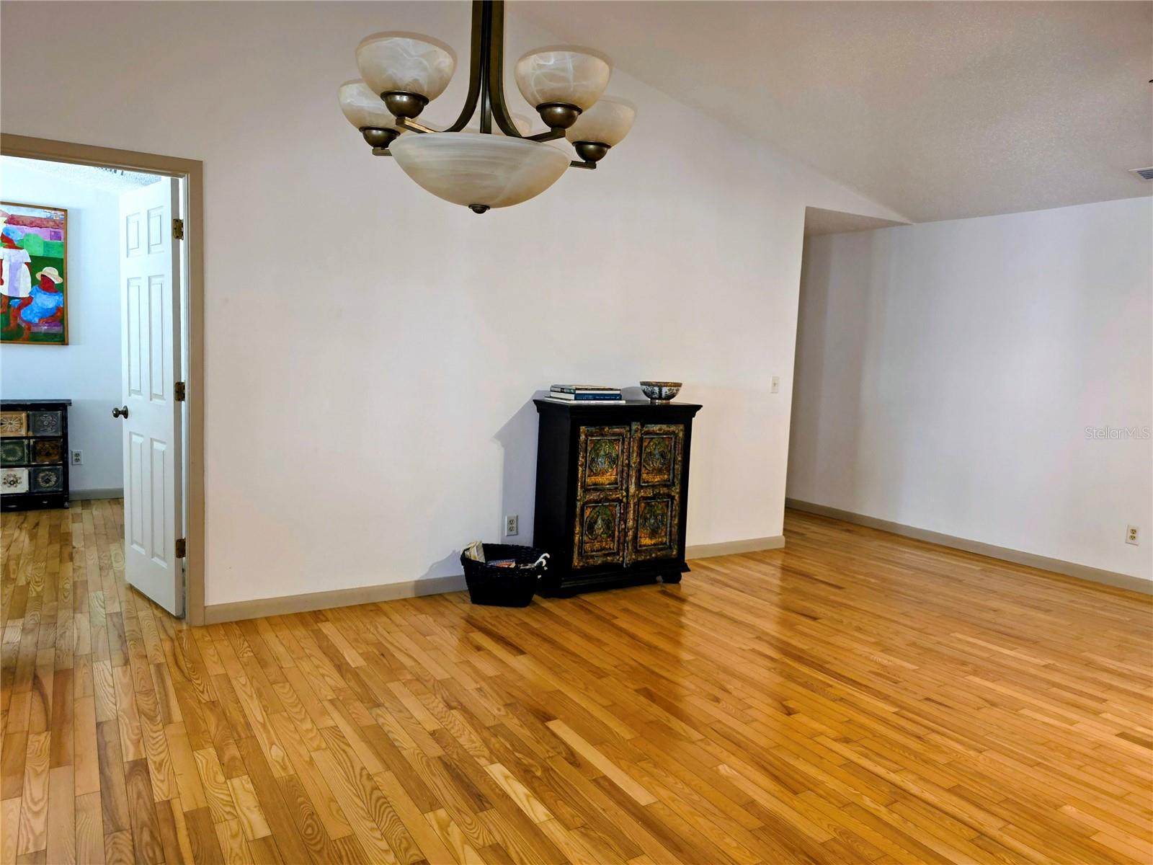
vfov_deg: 58.9
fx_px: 766
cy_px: 432
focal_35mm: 23
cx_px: 576
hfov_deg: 73.9
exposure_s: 1/17
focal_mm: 6.3
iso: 100
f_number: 1.7
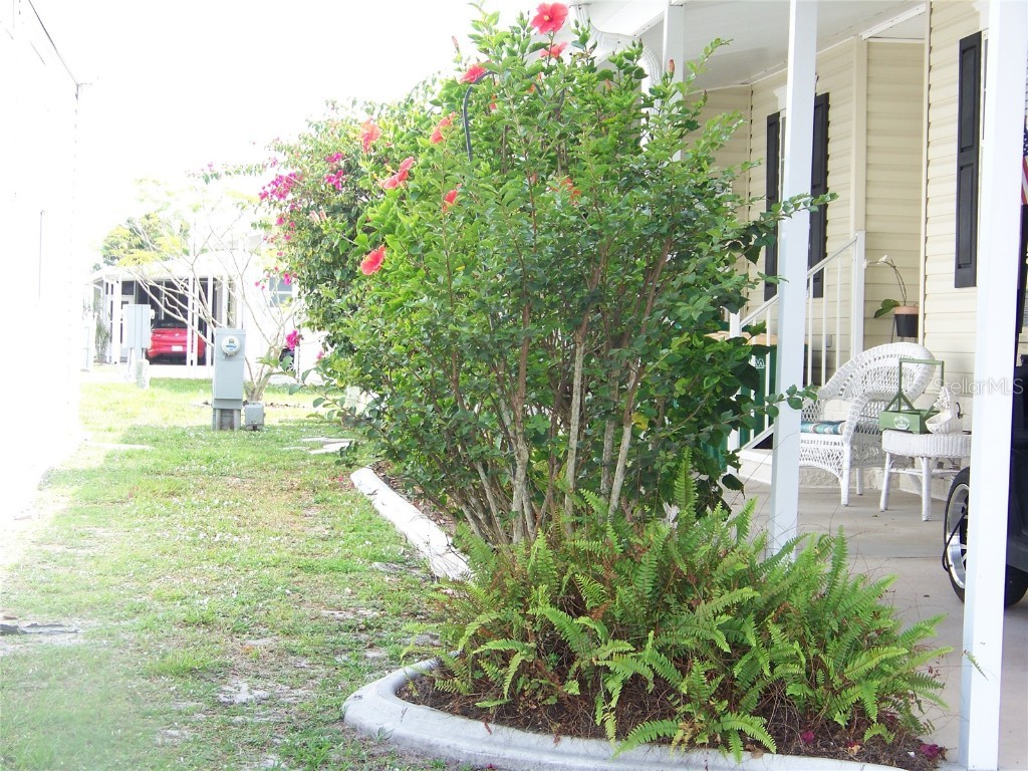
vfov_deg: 18.9
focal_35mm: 78
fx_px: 2316
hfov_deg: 25.0
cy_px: 386
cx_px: 514
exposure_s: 1/125
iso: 64
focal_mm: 13.2
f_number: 3.2
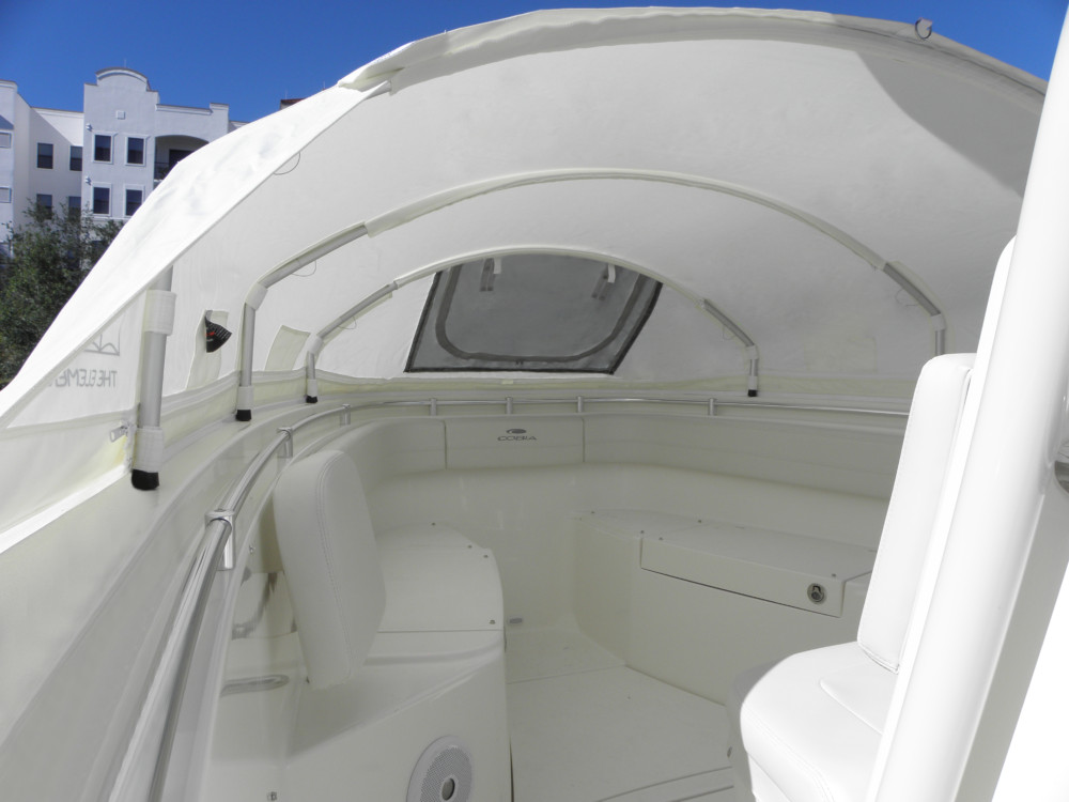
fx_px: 803
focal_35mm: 26
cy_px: 401
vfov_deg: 53.1
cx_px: 534
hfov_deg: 67.3
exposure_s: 1/400
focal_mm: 4.6
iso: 64
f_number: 5.6
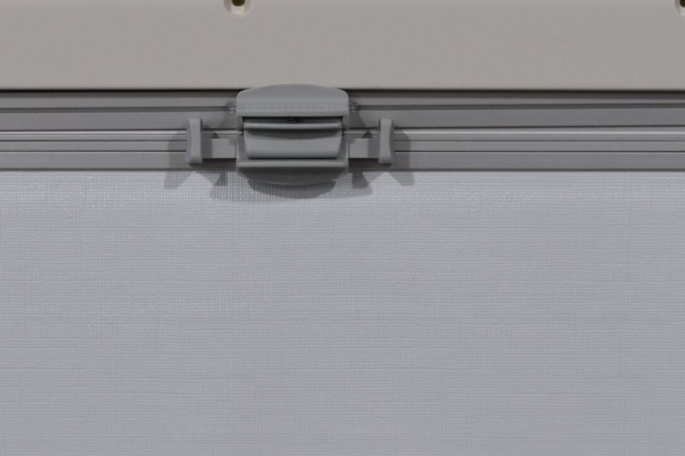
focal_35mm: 110
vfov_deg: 12.4
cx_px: 303
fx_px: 2096
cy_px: 266
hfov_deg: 18.6
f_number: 5.6
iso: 200
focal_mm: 31
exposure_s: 1/125
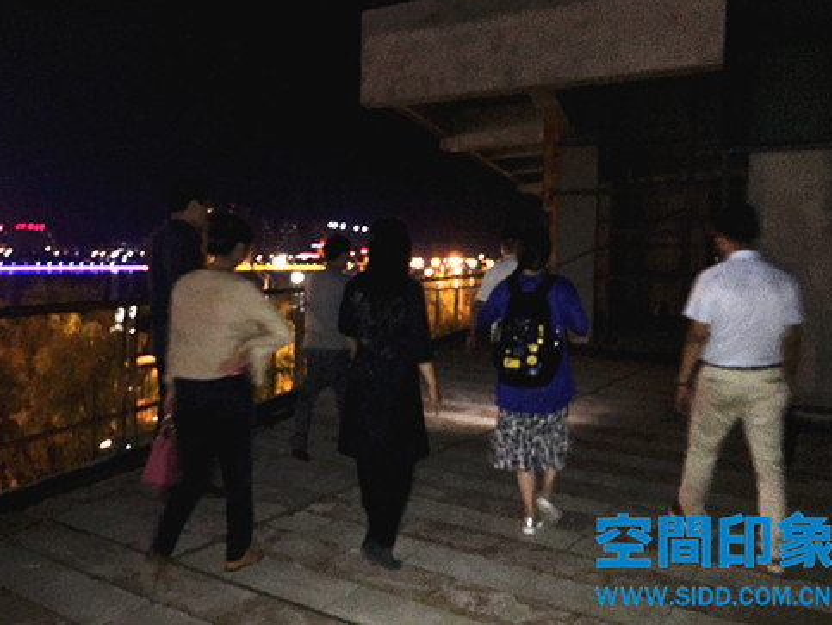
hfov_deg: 59.9
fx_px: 722
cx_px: 417
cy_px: 306
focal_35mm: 30
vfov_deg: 46.8
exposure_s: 1/17
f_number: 2.2
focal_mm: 4.15
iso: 400
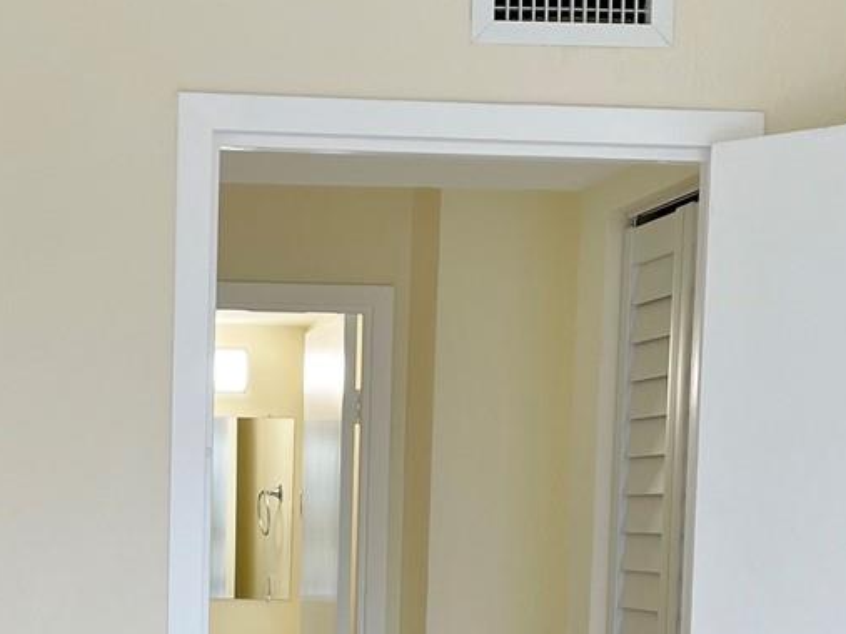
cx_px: 177
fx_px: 2004
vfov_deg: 17.5
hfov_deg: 23.5
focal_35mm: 82
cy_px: 674
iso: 40
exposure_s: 1/121
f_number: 1.6
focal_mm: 4.2
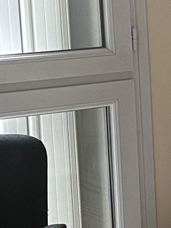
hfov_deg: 8.1
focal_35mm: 157
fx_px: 1033
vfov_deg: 12.6
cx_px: 509
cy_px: 95
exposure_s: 1/61
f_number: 1.6
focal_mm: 5.1
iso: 125
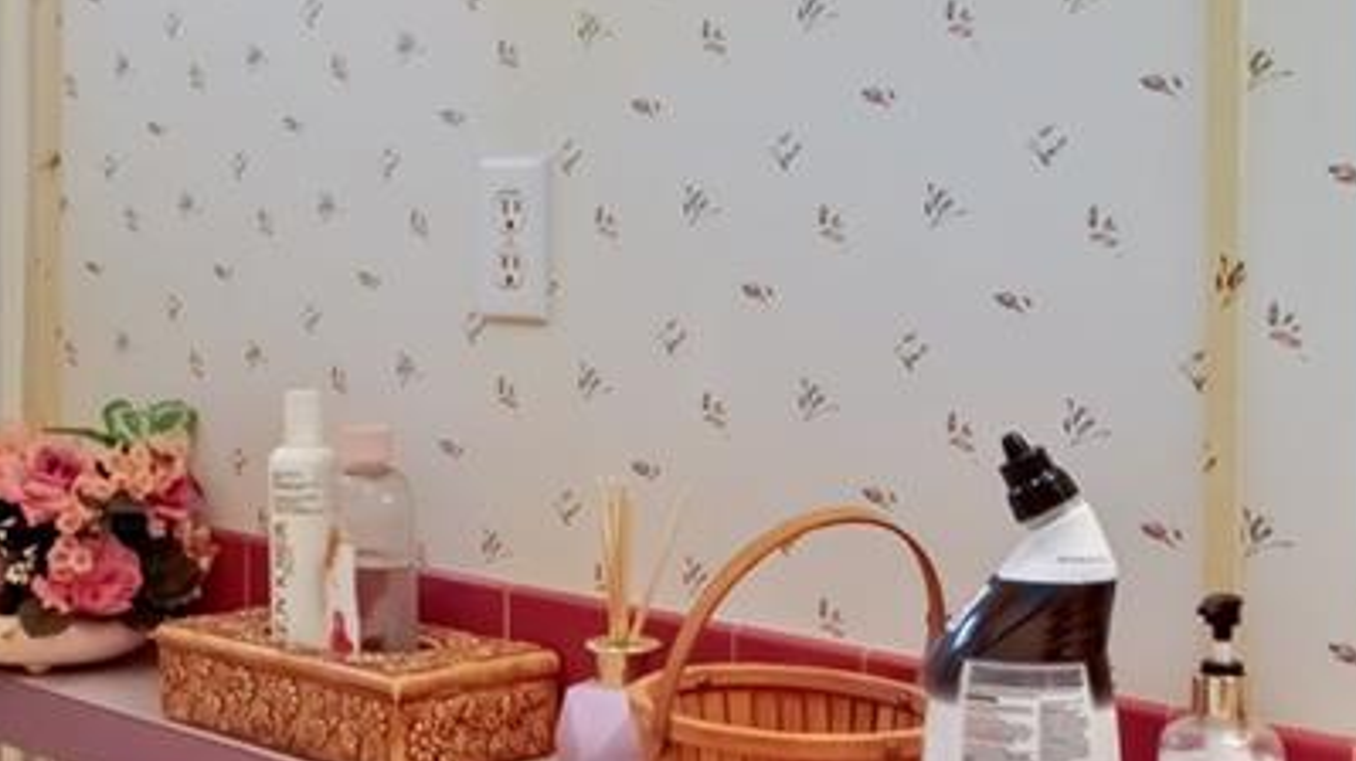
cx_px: 296
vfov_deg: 19.0
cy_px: 221
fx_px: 2264
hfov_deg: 32.5
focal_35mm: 63
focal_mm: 10
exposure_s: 1/1.25
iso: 250
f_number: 9
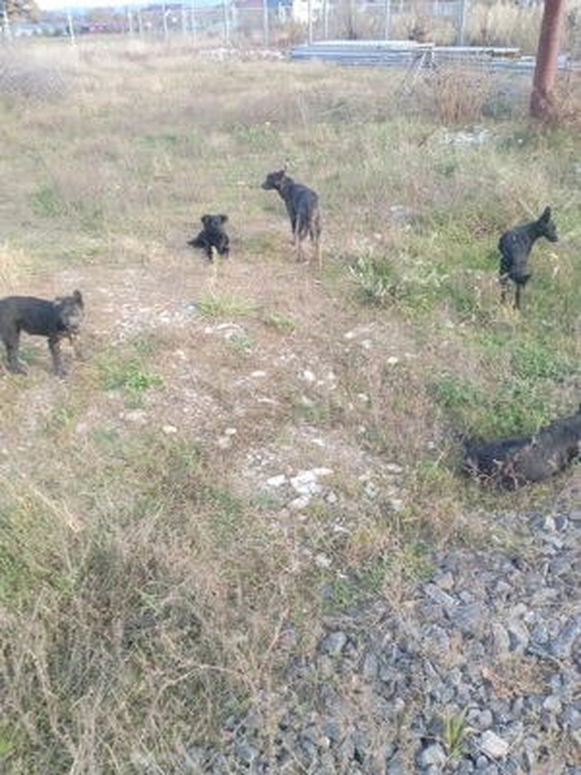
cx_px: 290
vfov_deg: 67.3
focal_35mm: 26
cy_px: 388
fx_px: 582
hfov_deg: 53.1
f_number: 1.8
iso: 100
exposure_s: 1/110
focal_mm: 4.25
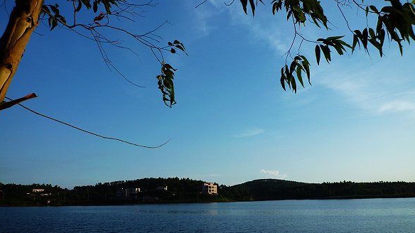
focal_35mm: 28
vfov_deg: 41.4
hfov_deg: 67.9
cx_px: 211
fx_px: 308
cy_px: 131
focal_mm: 4.4
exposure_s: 1/500
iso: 80
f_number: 4
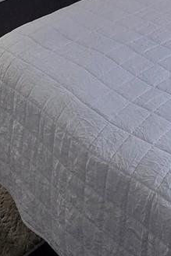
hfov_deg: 19.1
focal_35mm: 66
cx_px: 223
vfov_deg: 21.2
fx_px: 470
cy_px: -198
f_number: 2.2
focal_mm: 2.2
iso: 640
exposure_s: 1/60
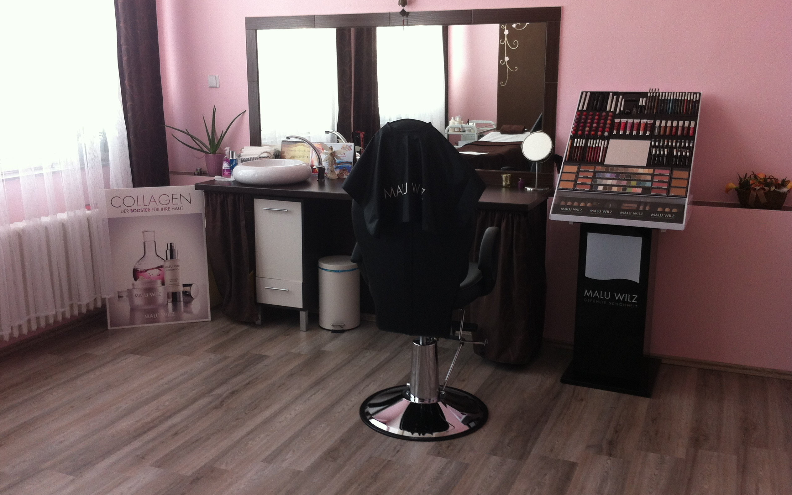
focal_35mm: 38
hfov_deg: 51.5
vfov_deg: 33.6
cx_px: 390
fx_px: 820
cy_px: 224
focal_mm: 3.85
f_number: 2.8
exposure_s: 1/20
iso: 80
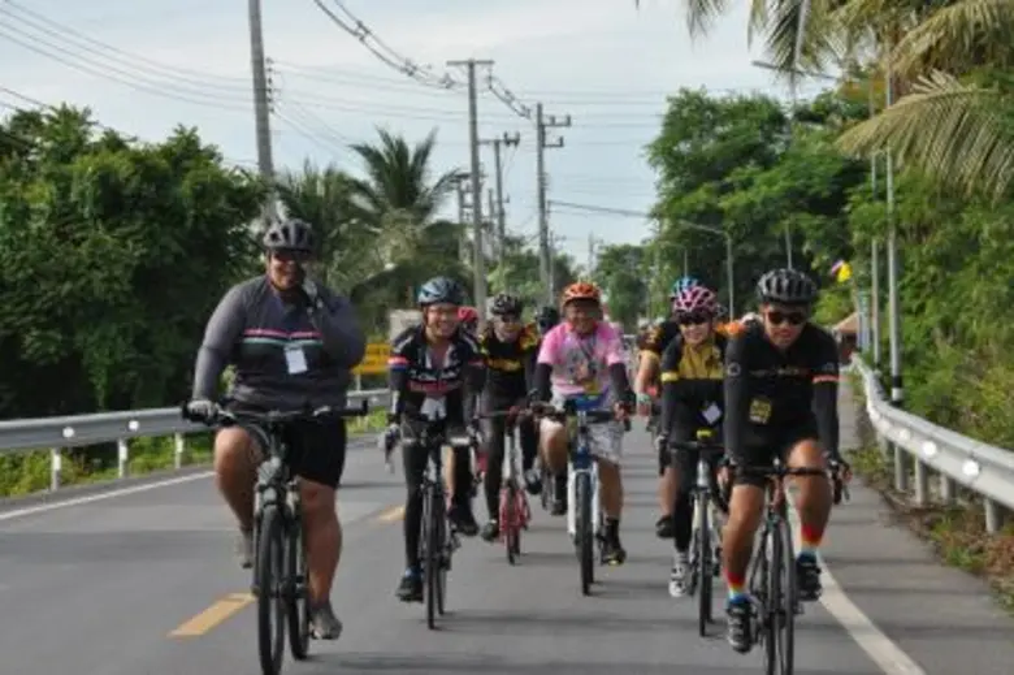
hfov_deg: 14.4
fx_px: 4011
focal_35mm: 142
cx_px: 507
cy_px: 338
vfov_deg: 9.6
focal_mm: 95
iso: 200
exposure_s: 1/200
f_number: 10
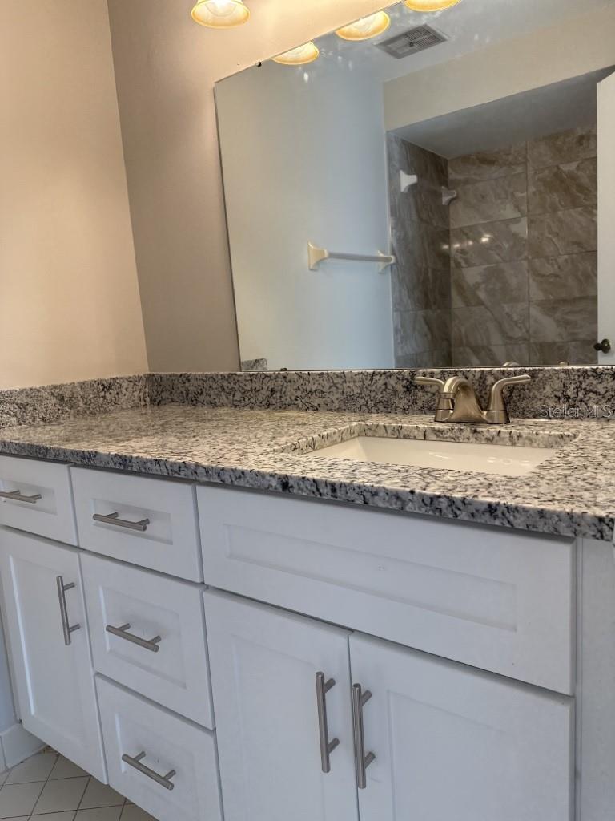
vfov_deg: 71.6
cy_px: 410
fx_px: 569
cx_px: 308
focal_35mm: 24
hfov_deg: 56.8
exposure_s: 1/120
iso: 160
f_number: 1.78
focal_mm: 6.86
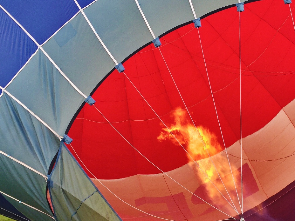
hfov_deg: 37.4
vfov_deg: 29.0
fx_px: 426
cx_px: 215
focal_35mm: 50
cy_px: 141
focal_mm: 4.15
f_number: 2.2
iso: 32
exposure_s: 1/148
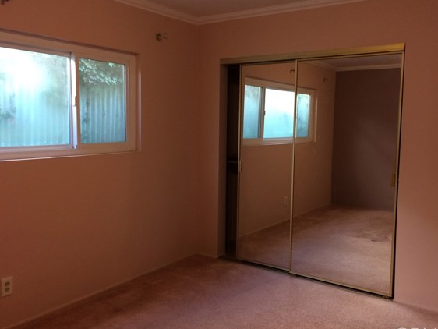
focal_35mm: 33
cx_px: 237
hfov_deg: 55.3
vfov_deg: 43.0
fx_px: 418
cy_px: 159
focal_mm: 4.15
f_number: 2.2
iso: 100
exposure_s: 1/30
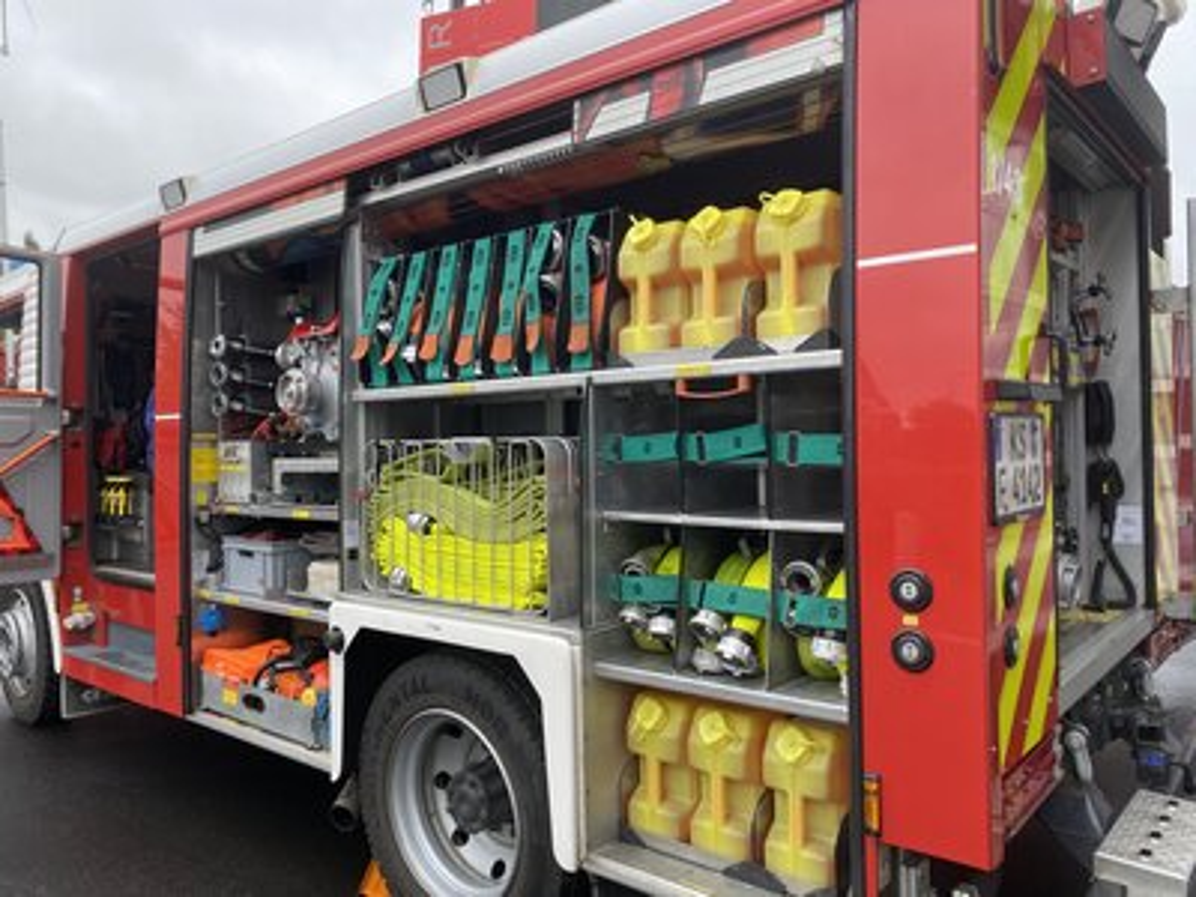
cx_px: 598
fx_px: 898
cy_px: 448
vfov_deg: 53.1
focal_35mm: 26
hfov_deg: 67.3
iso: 32
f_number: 1.8
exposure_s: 1/235
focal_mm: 4.25
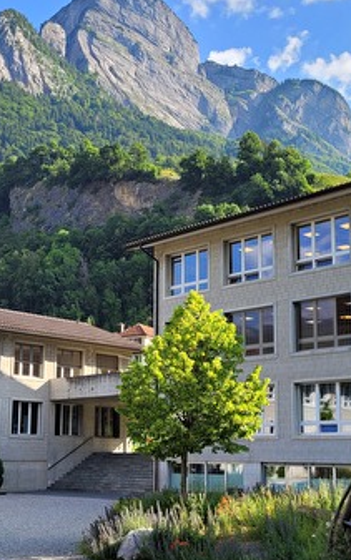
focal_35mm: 49
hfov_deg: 26.3
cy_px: 341
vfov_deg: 40.8
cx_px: 146
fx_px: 749
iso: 40
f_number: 1.8
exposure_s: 1/929
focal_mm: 5.4
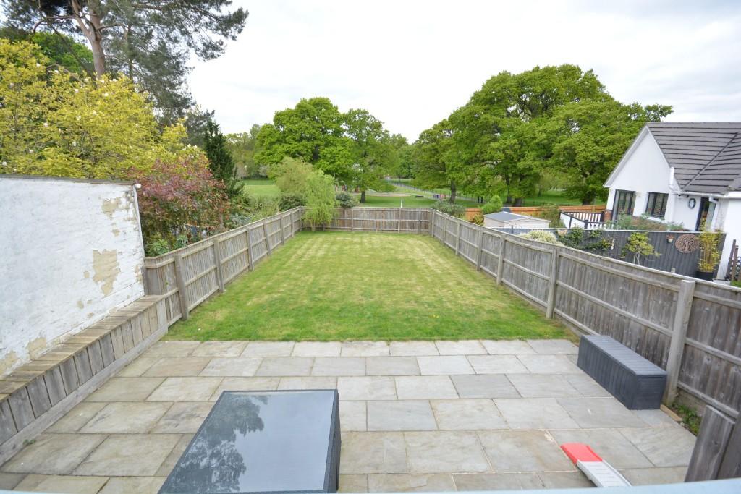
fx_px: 309
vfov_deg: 77.3
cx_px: 370
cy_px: 247
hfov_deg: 100.4
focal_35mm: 15
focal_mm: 10
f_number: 8
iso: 400
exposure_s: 1/320
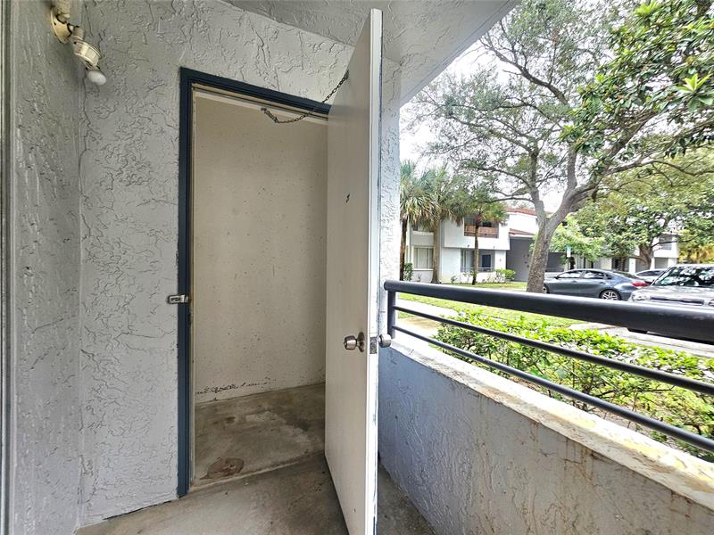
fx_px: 268
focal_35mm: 13
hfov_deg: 106.2
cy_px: 268
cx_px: 357
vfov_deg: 89.9
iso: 80
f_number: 2.2
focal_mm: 2.2
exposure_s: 1/60.2
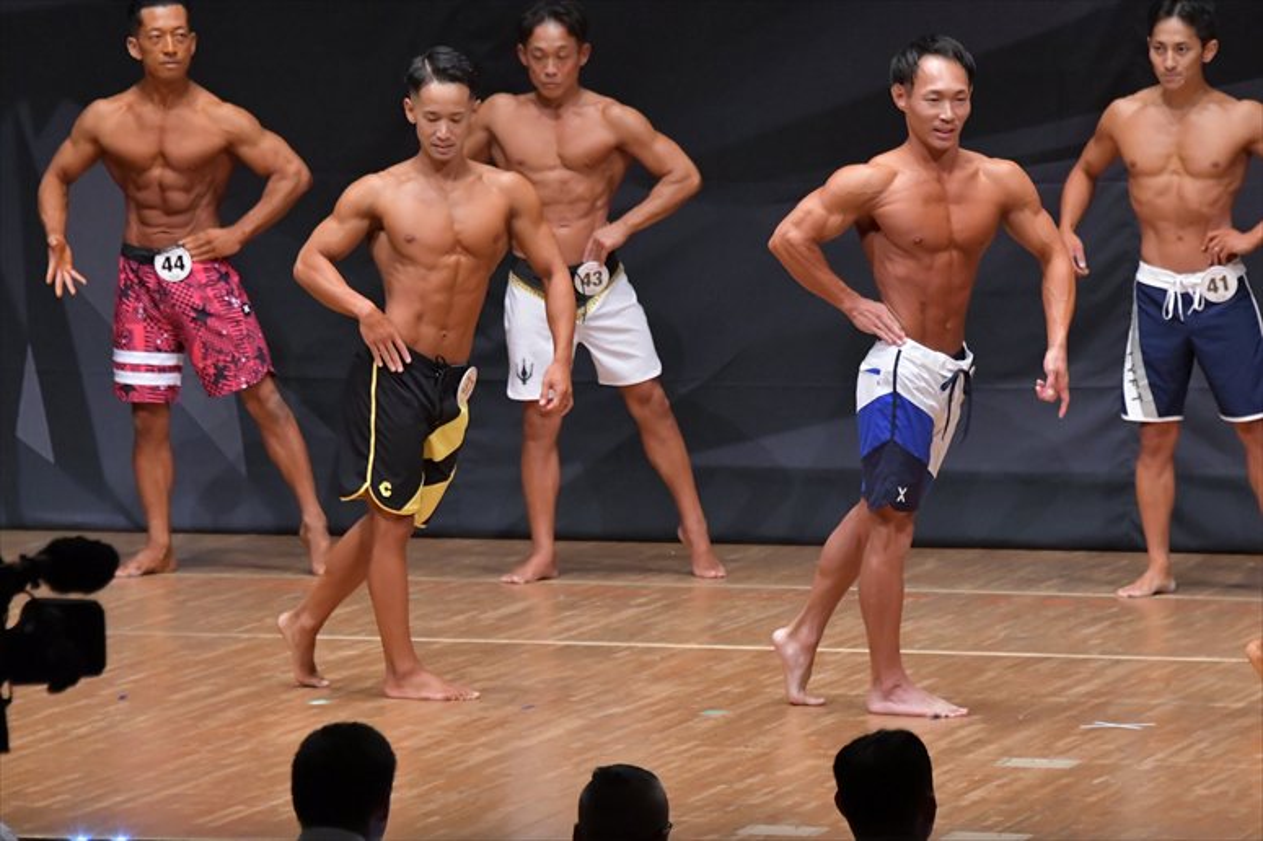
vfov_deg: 4.8
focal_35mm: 285
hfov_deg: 7.2
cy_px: 420
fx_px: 9994
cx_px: 632
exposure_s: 1/400
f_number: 5.6
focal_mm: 190
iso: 6400
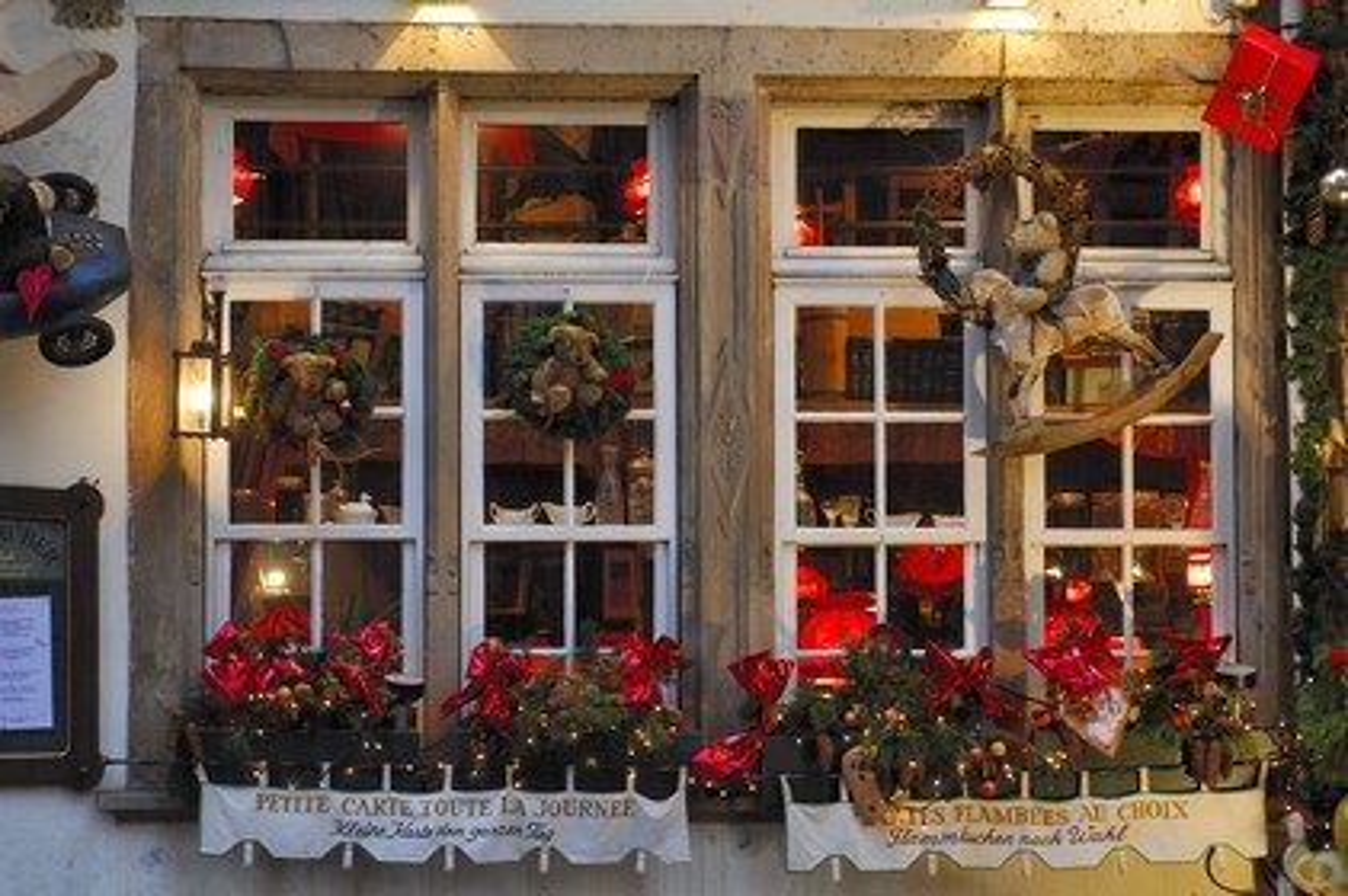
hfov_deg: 26.0
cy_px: 448
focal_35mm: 78
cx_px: 674
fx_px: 2918
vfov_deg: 17.5
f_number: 4
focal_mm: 52
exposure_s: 1/8
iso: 100
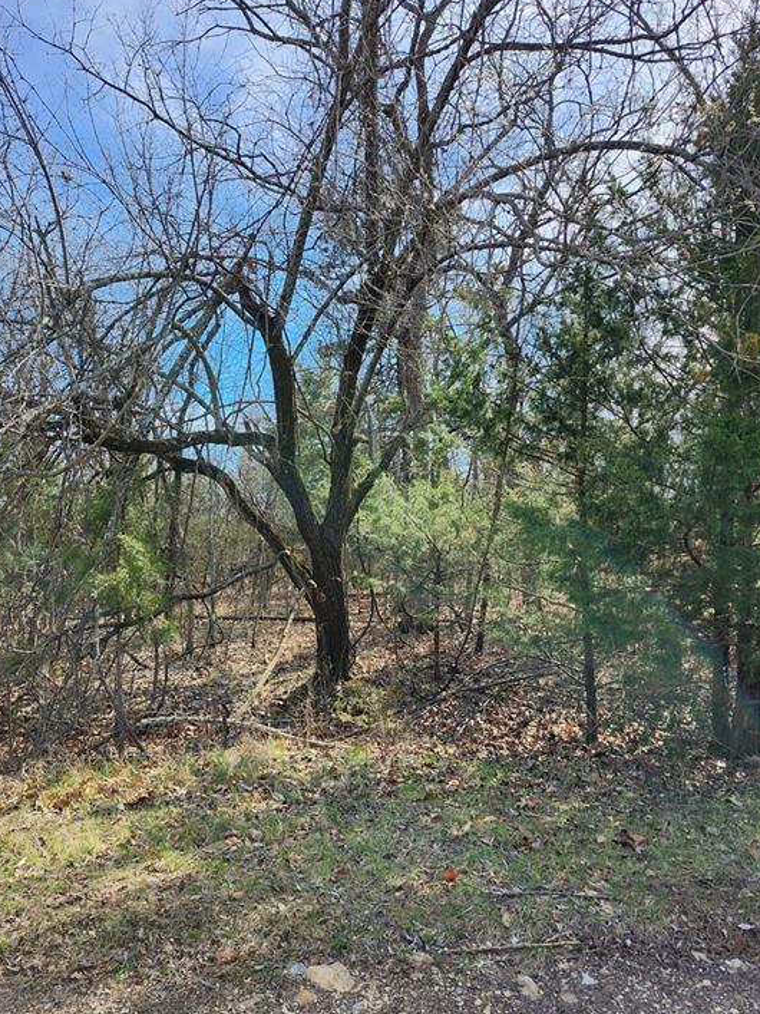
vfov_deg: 69.4
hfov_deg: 54.8
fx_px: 732
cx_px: 361
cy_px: 534
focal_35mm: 25
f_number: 1.8
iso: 25
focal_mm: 5.54
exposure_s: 1/668
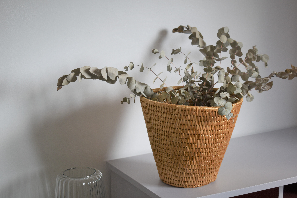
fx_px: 594
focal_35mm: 72
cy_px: 99
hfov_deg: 28.1
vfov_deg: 18.9
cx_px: 148
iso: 280
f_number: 5.3
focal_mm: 48
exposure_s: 1/80
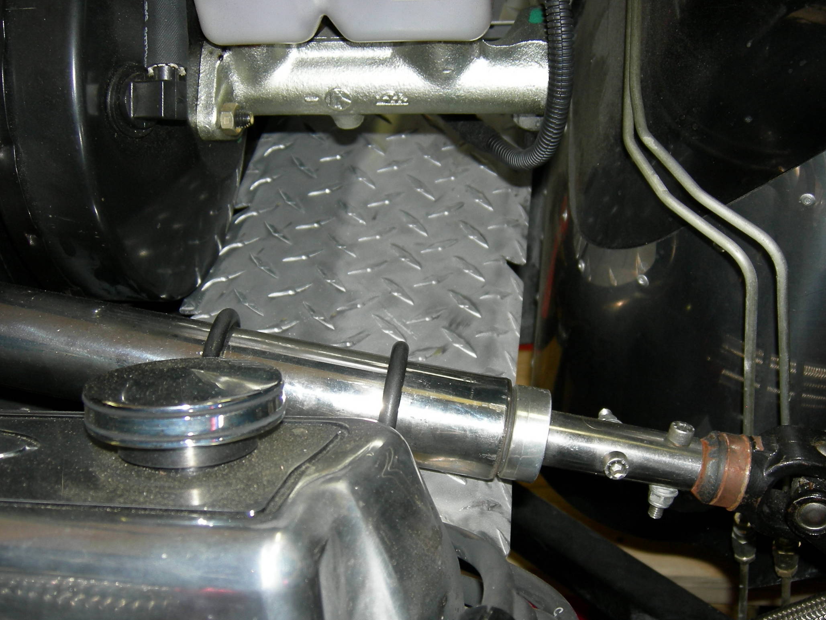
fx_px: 1002
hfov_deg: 44.8
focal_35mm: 42
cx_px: 424
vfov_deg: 34.3
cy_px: 331
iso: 64
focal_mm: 7.5
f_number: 2.7
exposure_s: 1/60.1
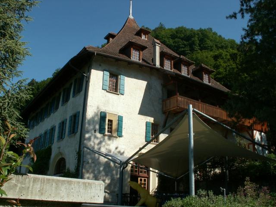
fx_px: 279
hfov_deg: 52.6
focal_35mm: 35
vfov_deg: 40.7
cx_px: 138
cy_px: 104
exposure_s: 1/200
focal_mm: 5.86
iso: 50
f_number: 7.1
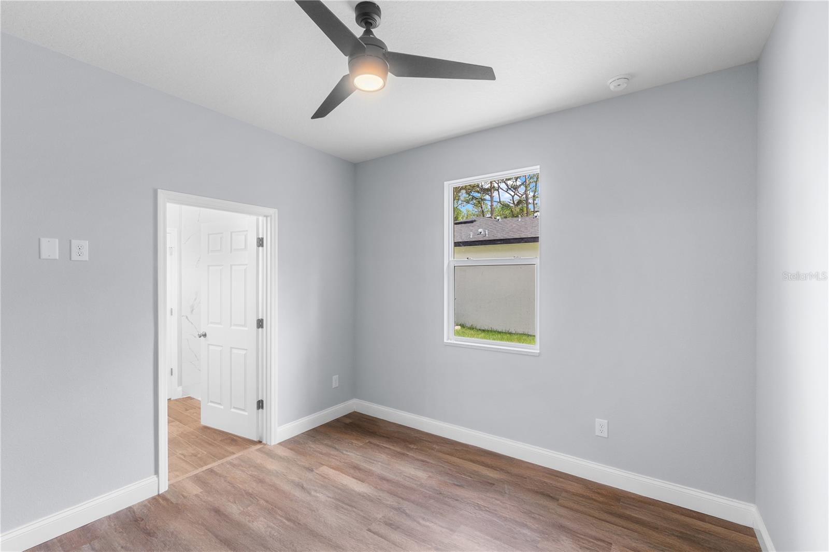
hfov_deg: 100.4
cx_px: 414
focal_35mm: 15
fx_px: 345
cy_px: 276
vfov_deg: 77.3
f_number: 8
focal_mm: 10
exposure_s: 1/6
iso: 400
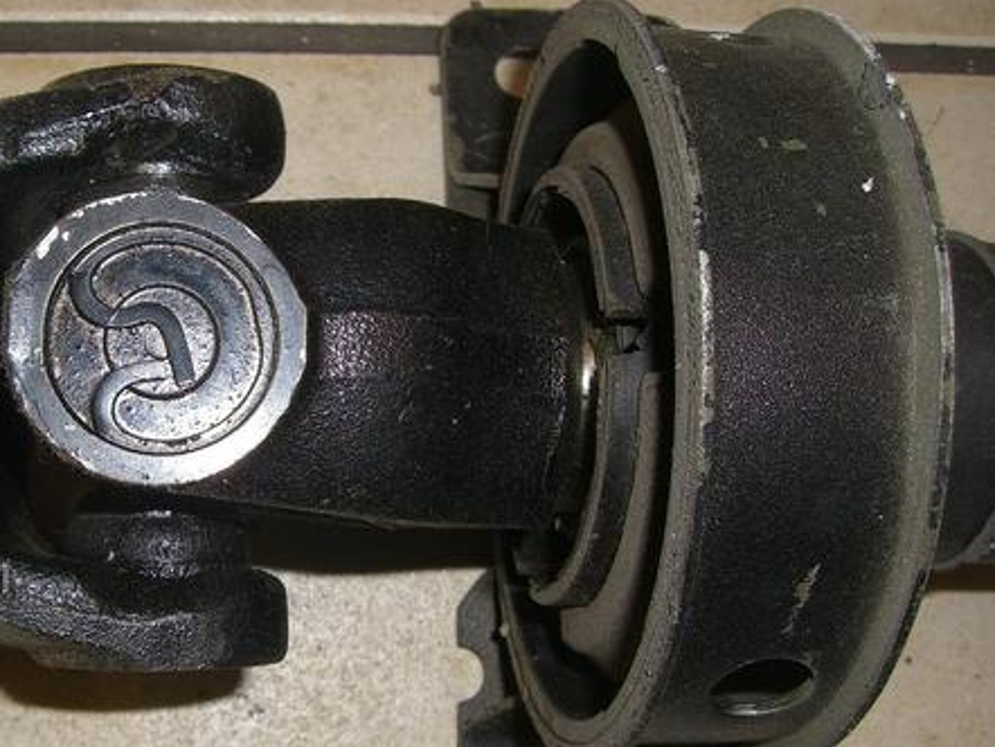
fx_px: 1582
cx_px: 342
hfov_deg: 34.6
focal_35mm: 55
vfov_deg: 26.4
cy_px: 497
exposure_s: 1/60
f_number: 4.3
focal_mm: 6.2
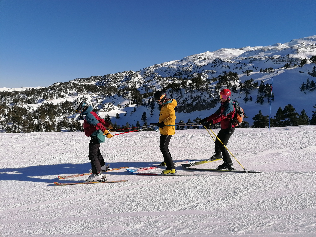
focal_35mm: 27
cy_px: 118
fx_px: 246
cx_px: 158
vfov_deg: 51.4
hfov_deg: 65.3
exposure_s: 1/3333
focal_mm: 4.75
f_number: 1.8
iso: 50
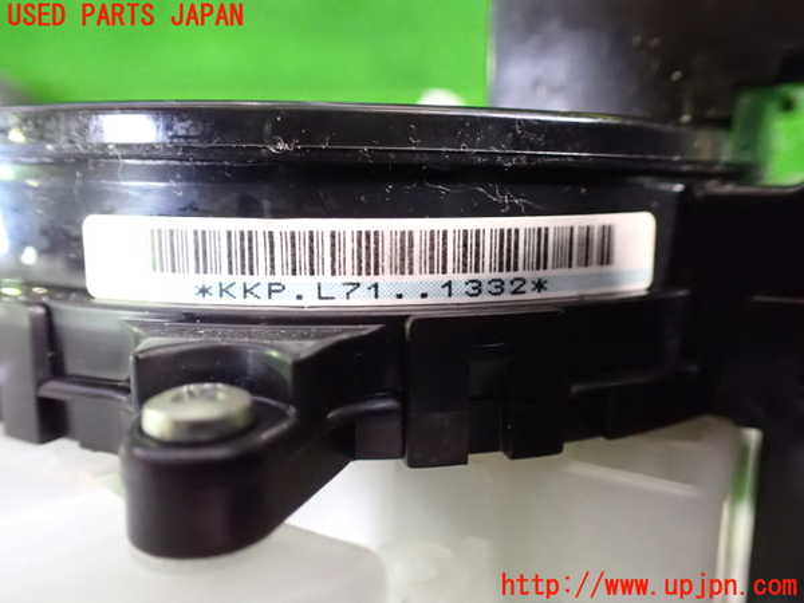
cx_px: 402
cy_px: 302
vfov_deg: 46.8
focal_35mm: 30
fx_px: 697
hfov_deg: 60.0
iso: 1600
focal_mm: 5.4
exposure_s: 1/30
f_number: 2.3
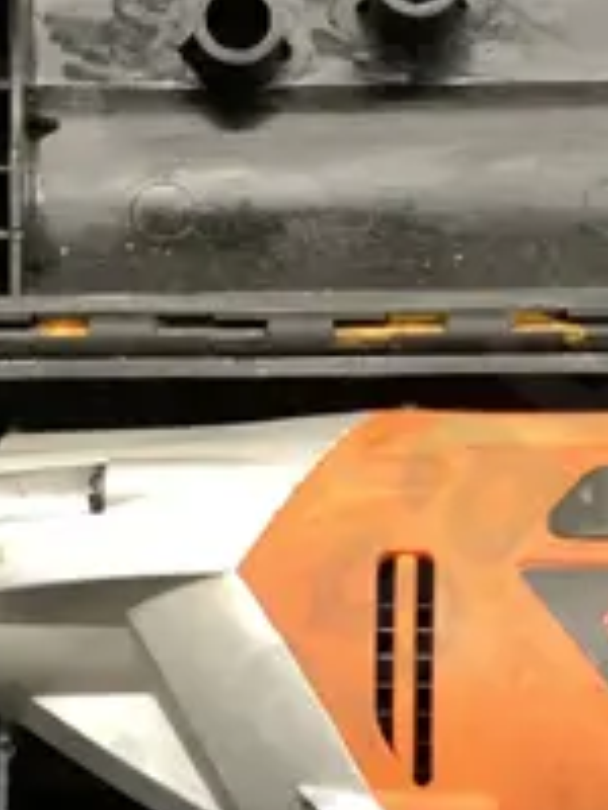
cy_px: 644
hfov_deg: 11.1
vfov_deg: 14.7
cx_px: 353
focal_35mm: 133
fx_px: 3115
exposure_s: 1/50
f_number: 1.8
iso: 200
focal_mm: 4.25
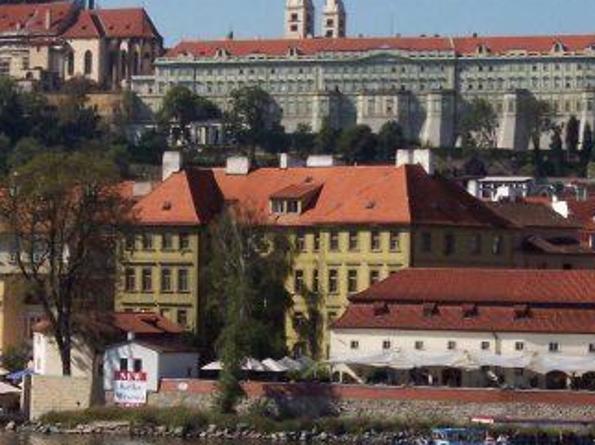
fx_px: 3246
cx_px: 283
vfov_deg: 7.8
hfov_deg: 10.5
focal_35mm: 189
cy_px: 141
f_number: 6.7
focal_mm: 16
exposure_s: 1/700
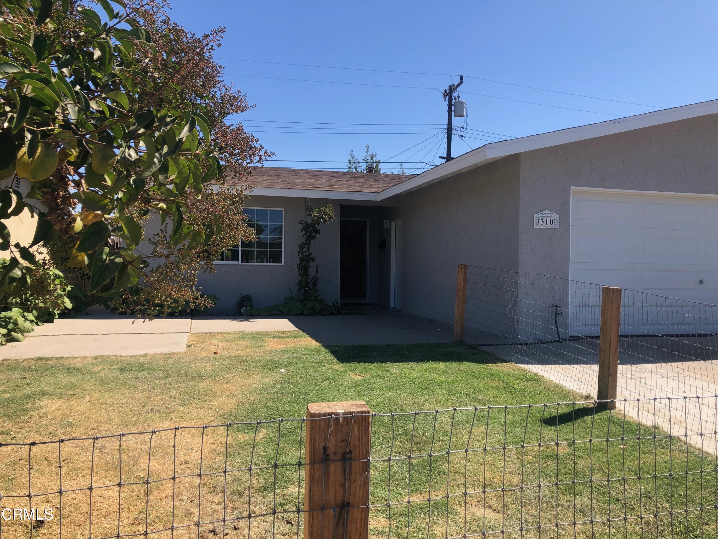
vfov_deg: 49.7
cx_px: 359
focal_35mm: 28
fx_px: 581
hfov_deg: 63.4
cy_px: 270
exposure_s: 1/1600
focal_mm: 3.99
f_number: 1.8
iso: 20
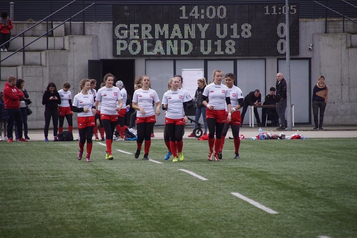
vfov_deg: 4.6
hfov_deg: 6.9
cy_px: 119
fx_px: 2975
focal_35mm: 300
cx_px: 178
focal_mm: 200
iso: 160
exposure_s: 1/320
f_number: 6.3
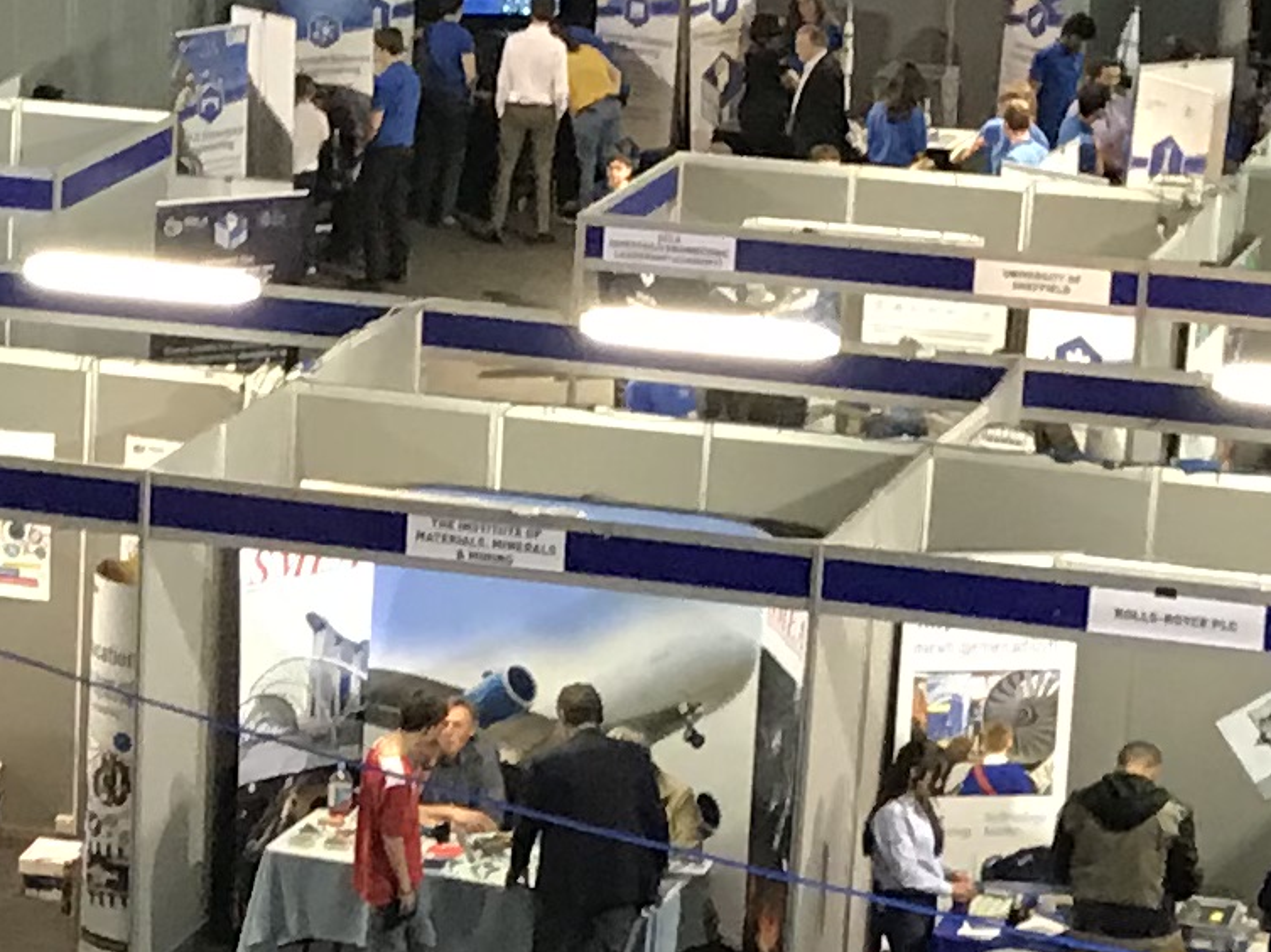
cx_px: -331
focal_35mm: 150
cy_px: 822
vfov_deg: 9.8
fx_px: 5505
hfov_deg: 12.8
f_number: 1.8
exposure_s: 1/17
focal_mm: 3.99
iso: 80
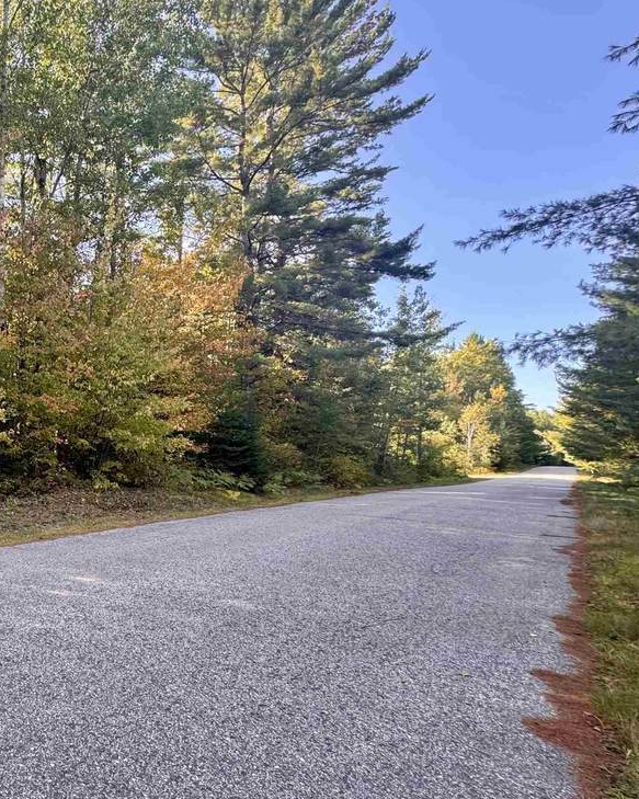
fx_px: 567
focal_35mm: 24
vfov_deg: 69.9
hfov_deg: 46.0
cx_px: -41
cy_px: 457
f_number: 2.2
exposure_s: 1/99
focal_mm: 2.22
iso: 50
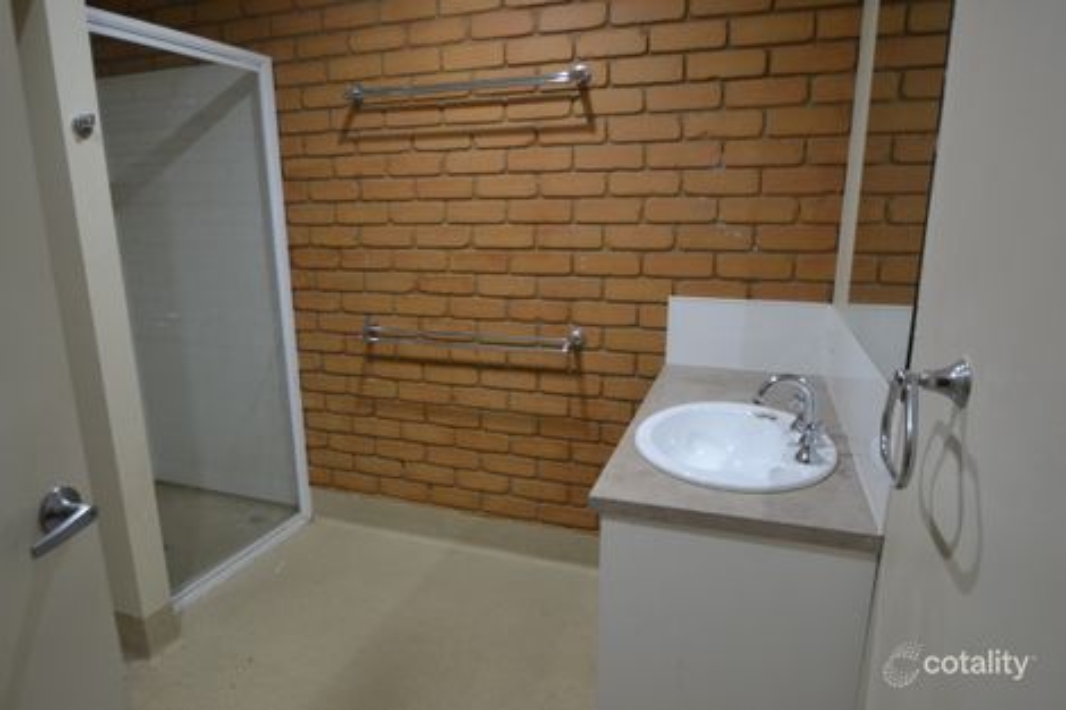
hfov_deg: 81.2
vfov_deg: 59.5
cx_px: 533
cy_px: 355
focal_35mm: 21
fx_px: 622
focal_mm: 14
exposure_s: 1/60
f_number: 4
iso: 1250
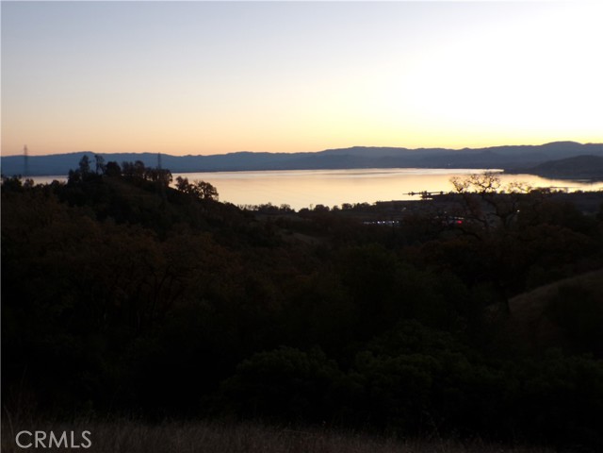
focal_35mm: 42
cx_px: 302
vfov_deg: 34.3
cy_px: 226
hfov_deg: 44.8
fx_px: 732
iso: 200
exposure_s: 1/27
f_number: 3.4
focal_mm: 7.6
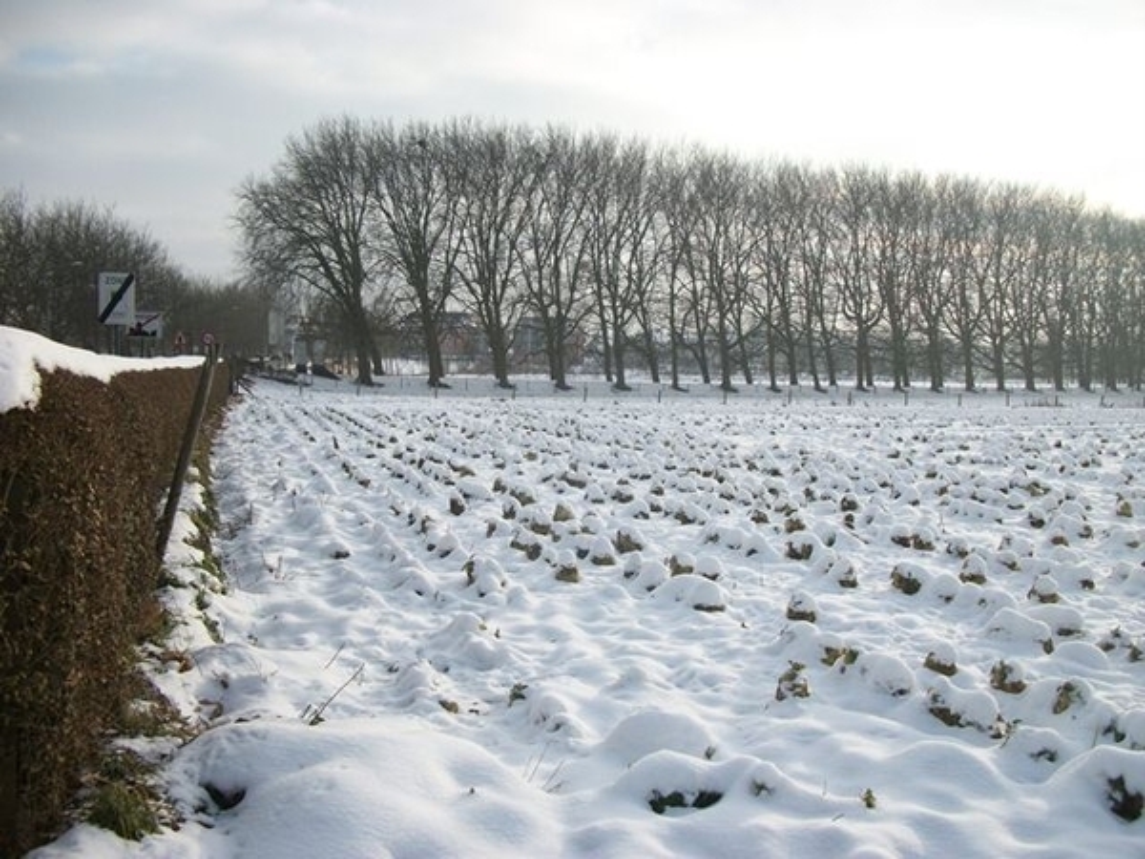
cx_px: 572
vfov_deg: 44.2
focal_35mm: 32
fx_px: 1058
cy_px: 430
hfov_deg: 56.8
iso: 80
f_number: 8.8
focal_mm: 5.7
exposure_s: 1/125
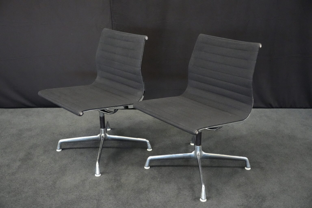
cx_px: 156
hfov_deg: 50.7
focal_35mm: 38
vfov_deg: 35.1
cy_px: 104
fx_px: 329
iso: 12800
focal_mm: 38
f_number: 4
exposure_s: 1/125
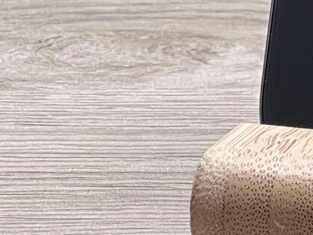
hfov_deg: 4.2
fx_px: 4233
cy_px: -373
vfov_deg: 3.1
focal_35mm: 468
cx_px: 531
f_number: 2.8
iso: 125
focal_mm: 9
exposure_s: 1/100
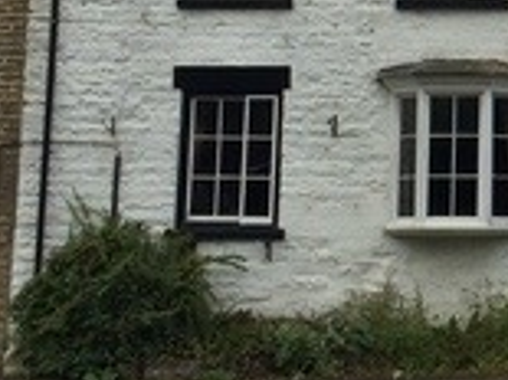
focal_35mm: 120
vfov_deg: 12.2
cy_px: 39
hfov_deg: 15.5
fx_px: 1760
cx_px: 698
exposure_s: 1/1466
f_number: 2.2
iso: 32
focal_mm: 4.15
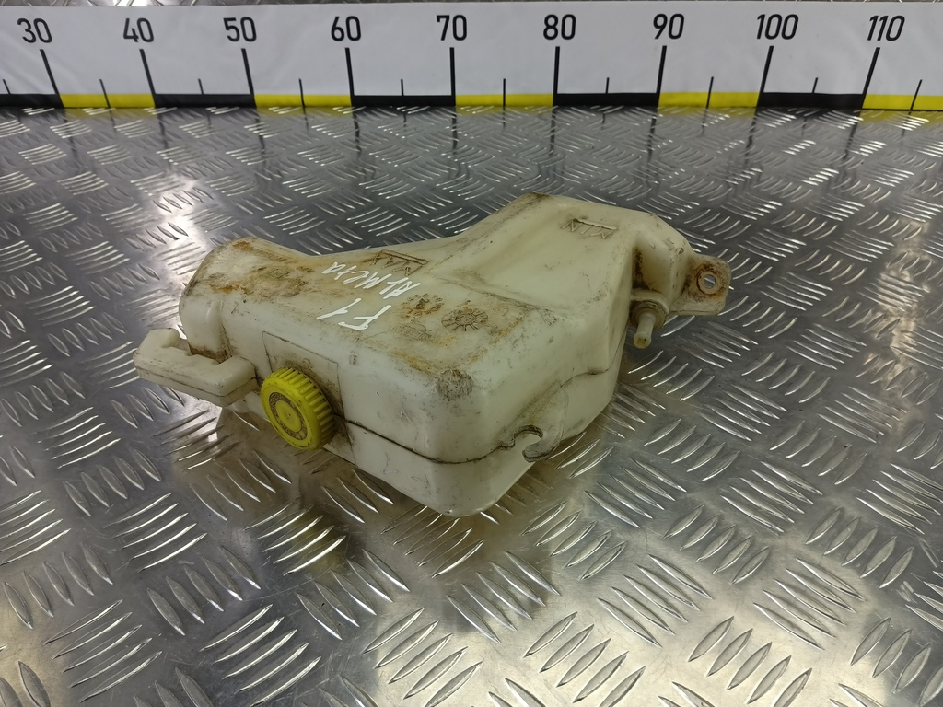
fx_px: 627
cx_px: 472
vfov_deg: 58.9
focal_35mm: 23
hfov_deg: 73.9
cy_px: 354
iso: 121
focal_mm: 4.11
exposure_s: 1/100
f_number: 1.6
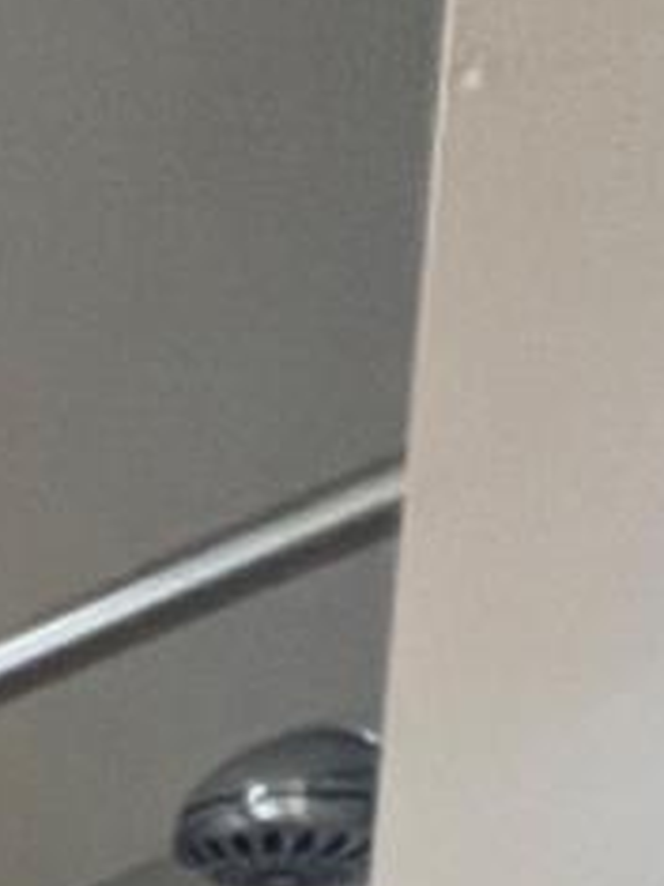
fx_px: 2125
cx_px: -1160
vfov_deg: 12.8
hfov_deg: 12.0
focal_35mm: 83
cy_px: 2436
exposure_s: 1/120
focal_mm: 1.57
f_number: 1.8
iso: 250
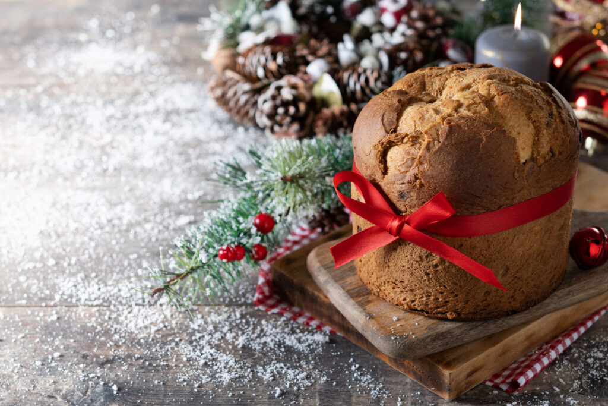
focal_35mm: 90
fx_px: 1520
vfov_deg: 15.2
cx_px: 304
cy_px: 203
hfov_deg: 22.6
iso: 100
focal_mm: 60
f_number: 4.5
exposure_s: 1/200
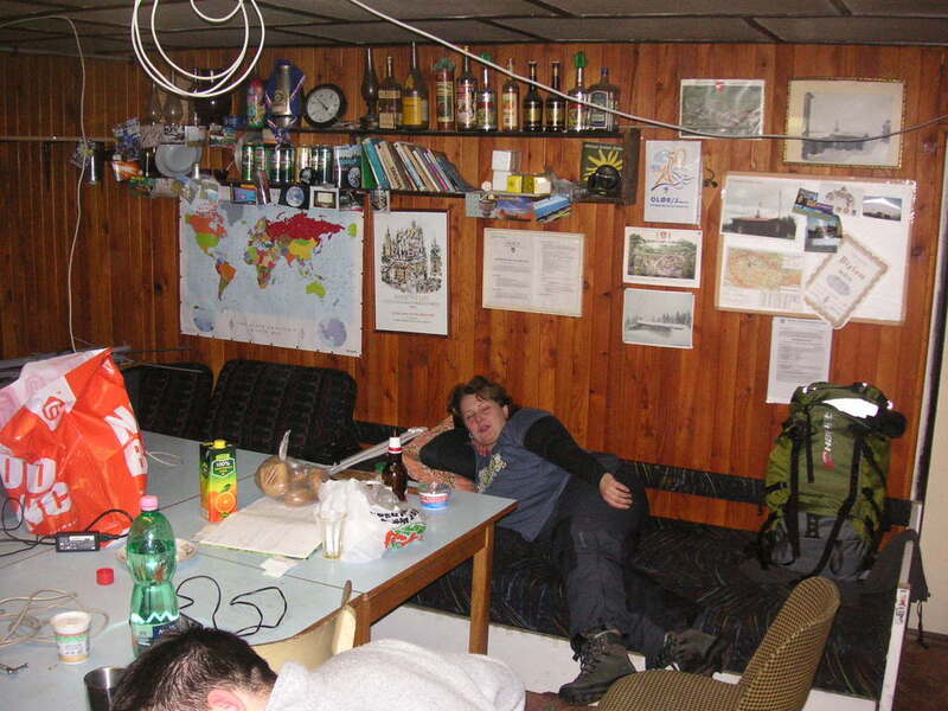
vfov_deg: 38.7
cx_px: 474
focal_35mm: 37
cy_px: 356
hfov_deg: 50.1
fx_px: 1013
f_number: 2.8
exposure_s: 1/45
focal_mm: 6.1
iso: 160
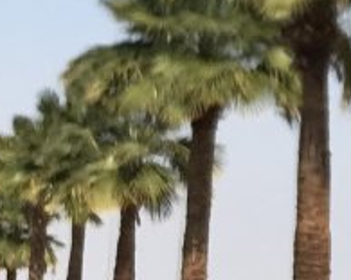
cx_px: 693
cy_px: -50
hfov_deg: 8.2
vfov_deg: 6.9
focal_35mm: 224
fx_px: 2327
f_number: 1.8
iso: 20
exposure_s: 1/3690
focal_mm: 3.99
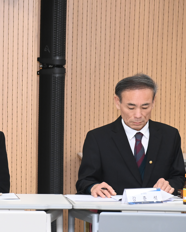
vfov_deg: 9.1
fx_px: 1459
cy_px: 141
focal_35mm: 212
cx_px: -30
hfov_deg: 7.2
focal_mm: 120
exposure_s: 1/250
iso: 3200
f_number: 6.3
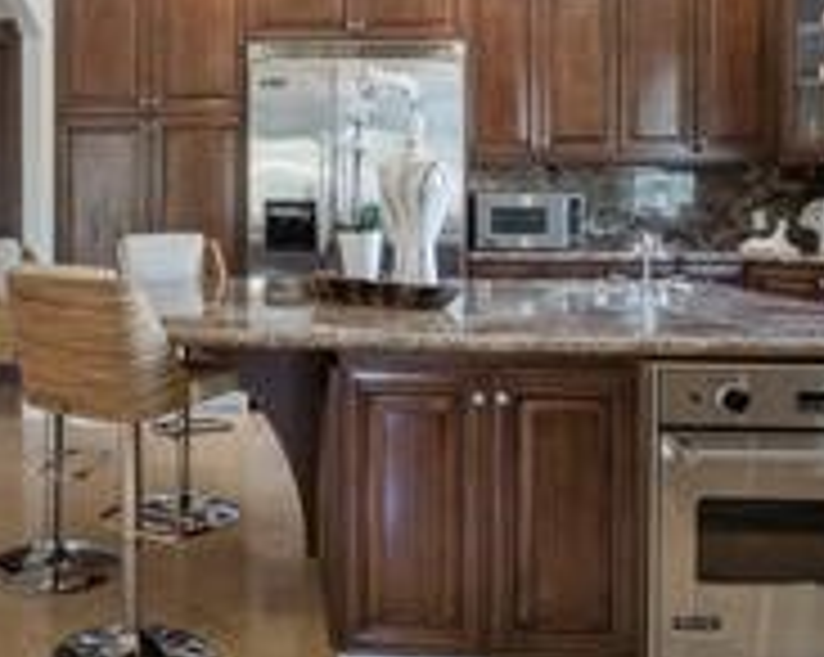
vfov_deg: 39.6
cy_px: 225
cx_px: 171
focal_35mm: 37
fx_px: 901
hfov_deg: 46.7
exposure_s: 1.6
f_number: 22
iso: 200
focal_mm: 16
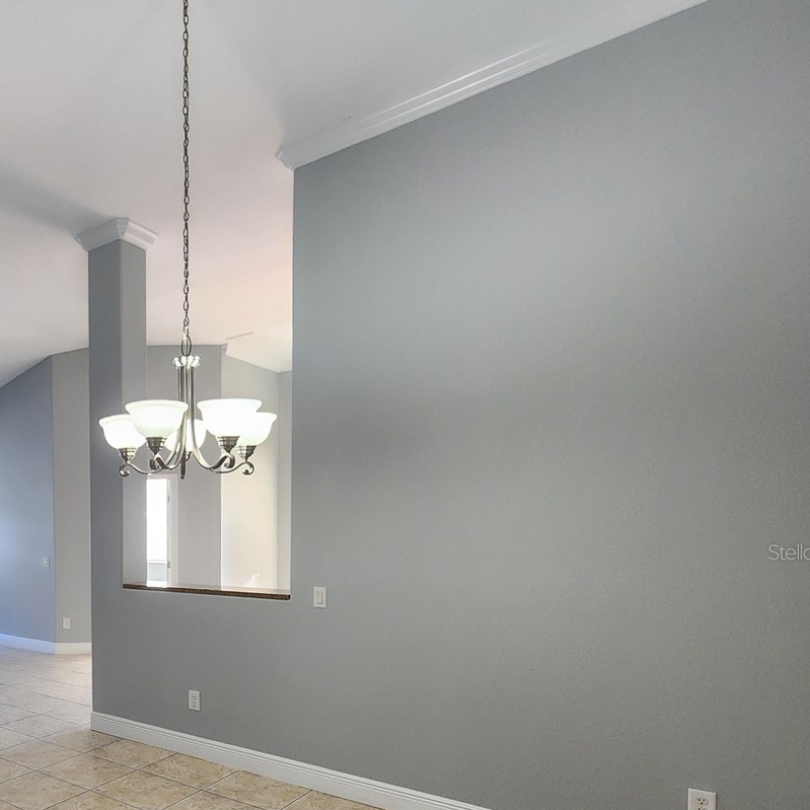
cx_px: 53
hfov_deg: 56.1
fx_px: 609
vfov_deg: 65.2
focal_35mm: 23
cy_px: 551
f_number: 2.2
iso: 250
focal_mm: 2.2
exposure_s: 1/60
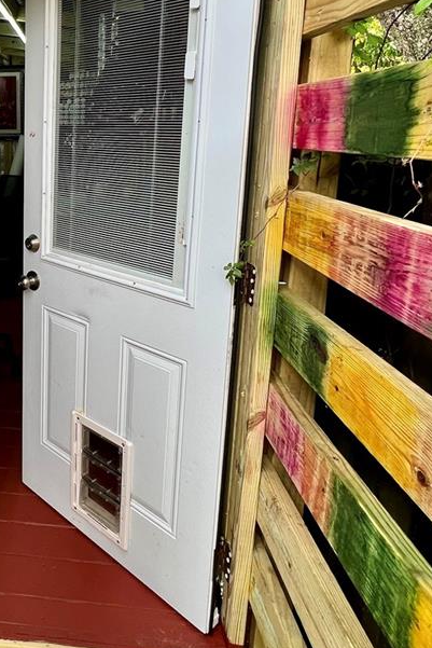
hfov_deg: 42.1
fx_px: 486
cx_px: 9
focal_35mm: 27
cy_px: 220
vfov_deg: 65.7
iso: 32
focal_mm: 1.57
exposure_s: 1/140
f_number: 1.8
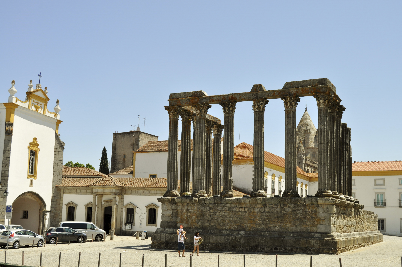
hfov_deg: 43.7
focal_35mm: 45
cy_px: 134
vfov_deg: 29.8
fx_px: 502
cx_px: 201
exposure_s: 1/400
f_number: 10
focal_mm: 30
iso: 200
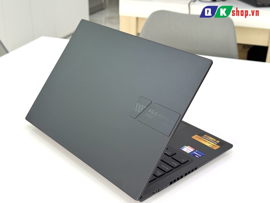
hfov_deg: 39.7
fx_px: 374
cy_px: 102
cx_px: 135
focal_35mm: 48
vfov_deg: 30.3
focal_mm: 6.76
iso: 64
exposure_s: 1/121
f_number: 1.78
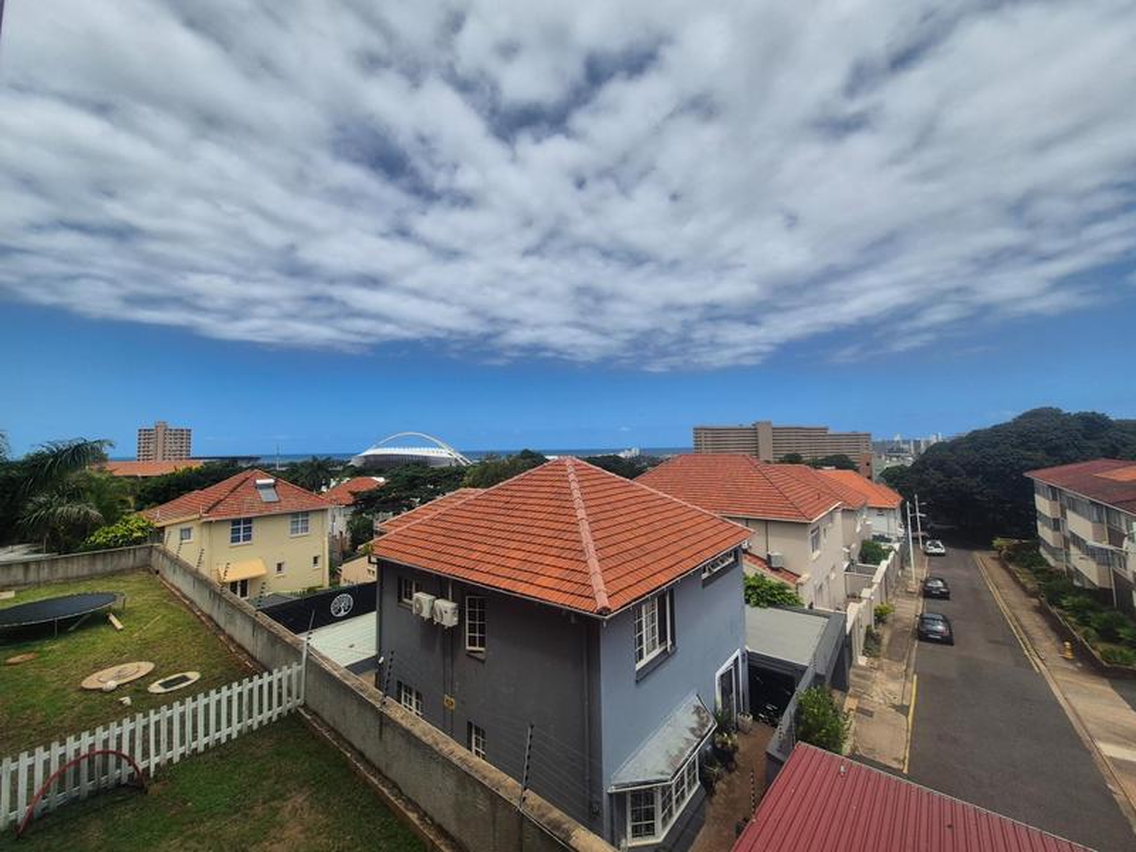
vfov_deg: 89.9
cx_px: 568
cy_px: 426
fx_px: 427
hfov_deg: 106.2
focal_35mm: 13
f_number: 2.2
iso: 50
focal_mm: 1.74
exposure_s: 1/3496
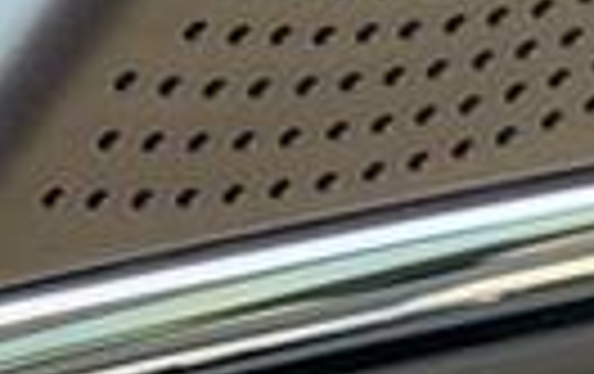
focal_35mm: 394
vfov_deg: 3.3
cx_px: -220
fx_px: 6389
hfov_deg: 5.3
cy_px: 487
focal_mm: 6.76
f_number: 1.78
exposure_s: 1/152
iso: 160
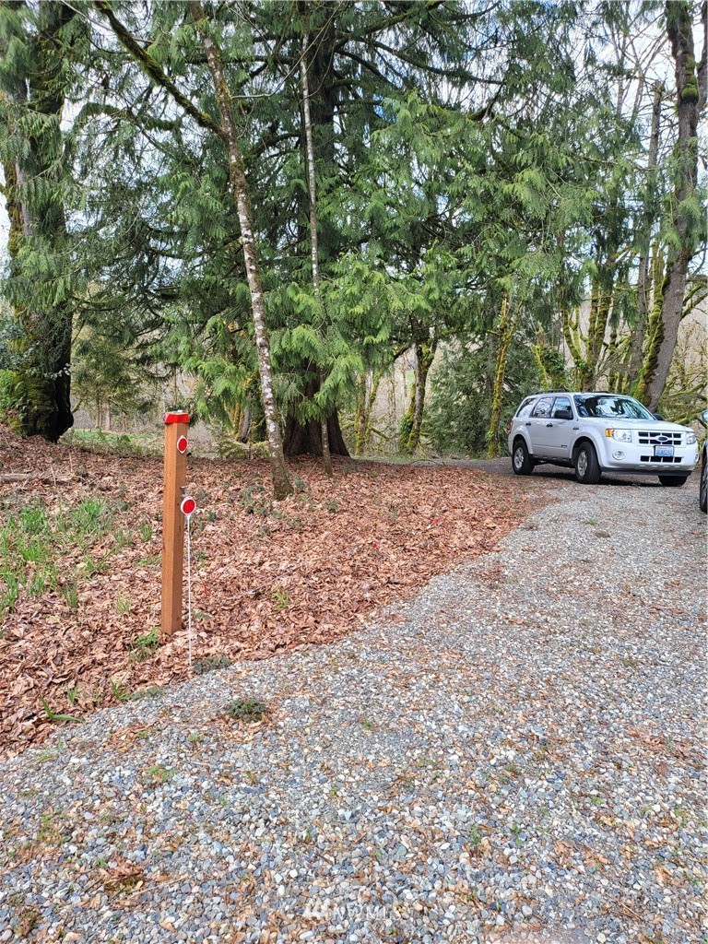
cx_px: 354
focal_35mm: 26
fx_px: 709
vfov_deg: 67.3
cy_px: 472
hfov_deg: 53.1
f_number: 1.8
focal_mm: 5
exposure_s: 1/245
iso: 40
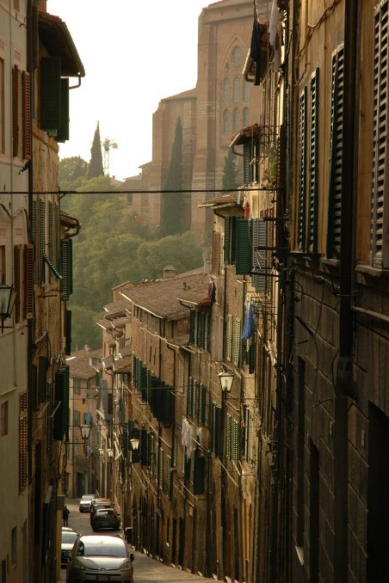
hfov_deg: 13.2
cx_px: 183
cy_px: 299
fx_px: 1678
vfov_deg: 19.7
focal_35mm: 104
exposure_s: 1/160
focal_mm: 65
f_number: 6.3
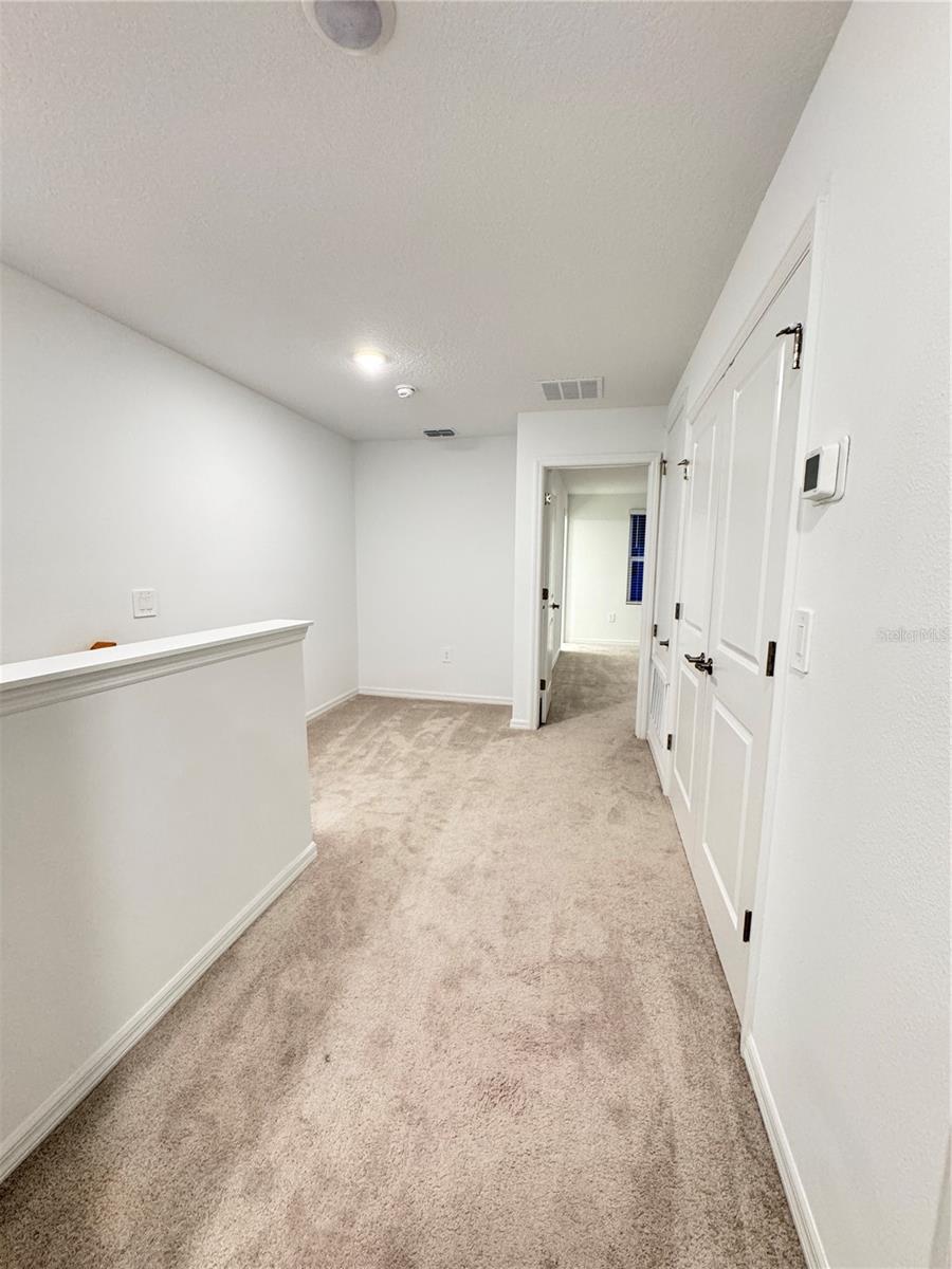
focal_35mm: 14
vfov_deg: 102.1
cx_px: 476
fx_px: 513
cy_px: 634
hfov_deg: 85.7
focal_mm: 2.22
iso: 500
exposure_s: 1/60
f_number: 2.2
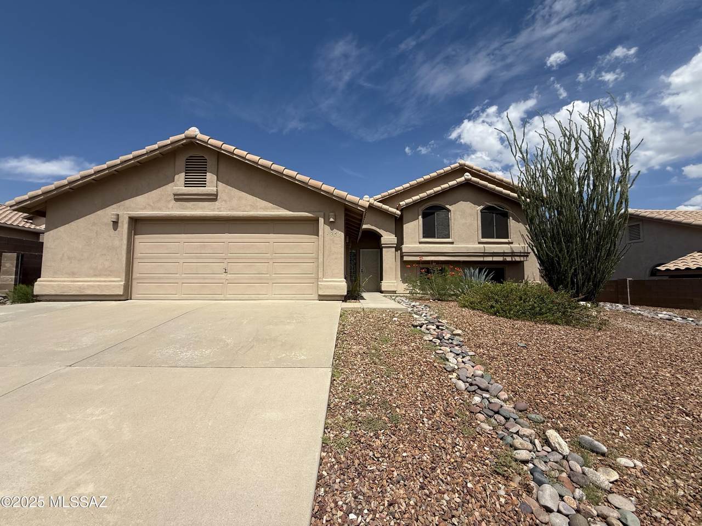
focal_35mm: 14
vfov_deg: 85.7
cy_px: 263
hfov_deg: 102.1
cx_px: 351
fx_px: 284
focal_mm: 2.22
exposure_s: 1/4149
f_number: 2.2
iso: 50
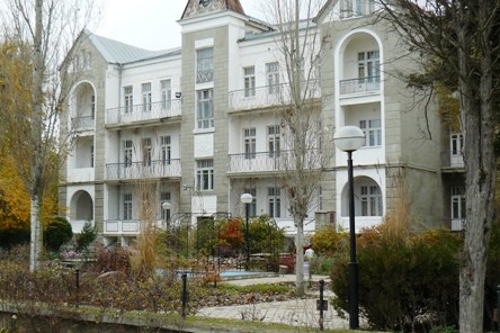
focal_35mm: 54
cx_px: 190
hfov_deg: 36.7
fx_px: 750
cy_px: 174
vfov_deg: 25.1
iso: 100
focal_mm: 6
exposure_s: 1/125
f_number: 2.8
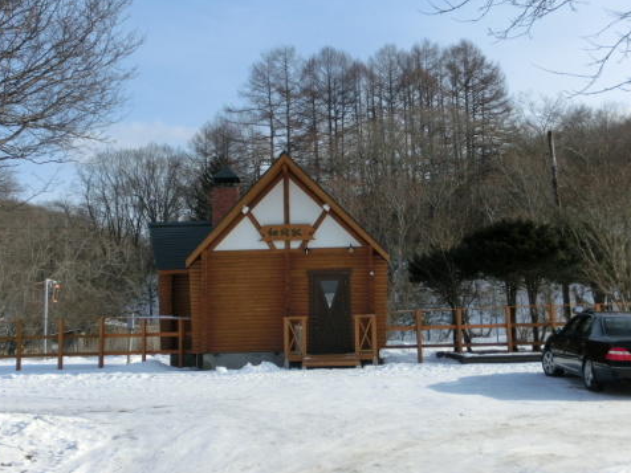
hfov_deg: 44.8
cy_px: 243
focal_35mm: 42
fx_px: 766
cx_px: 316
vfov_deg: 34.3
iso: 80
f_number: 4
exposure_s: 1/800
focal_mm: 7.15
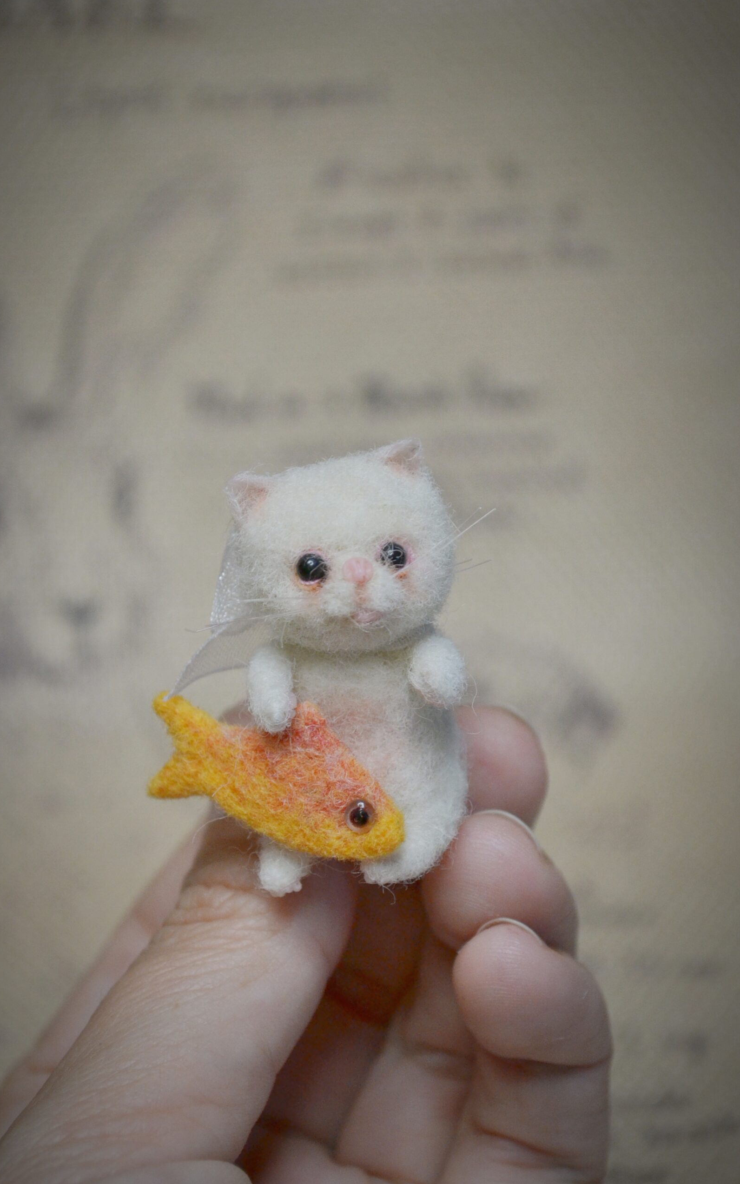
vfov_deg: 24.5
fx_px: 2727
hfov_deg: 15.5
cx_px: 355
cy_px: 590
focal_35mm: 85
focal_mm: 55
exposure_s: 1/200
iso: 800
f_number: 6.3
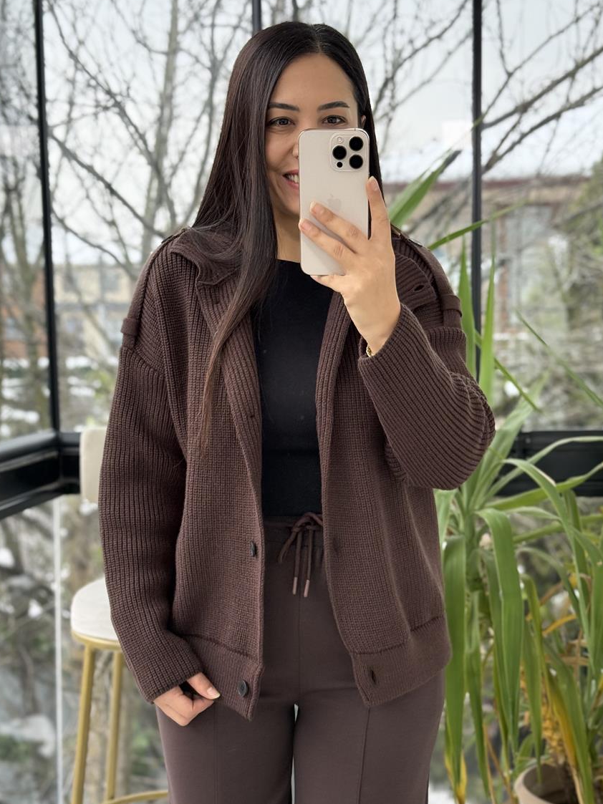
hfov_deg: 25.6
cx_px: 342
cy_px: 444
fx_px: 1324
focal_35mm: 57
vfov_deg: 33.8
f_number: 1.78
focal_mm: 6.76
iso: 100
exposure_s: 1/254
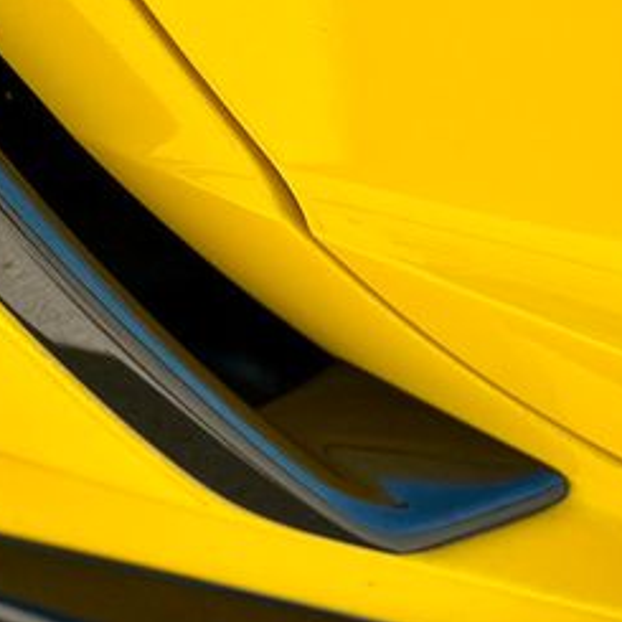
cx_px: 43
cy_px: 140
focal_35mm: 111
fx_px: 2257
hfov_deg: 15.5
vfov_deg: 15.6
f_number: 1.78
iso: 100
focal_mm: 6.86
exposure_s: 1/4016
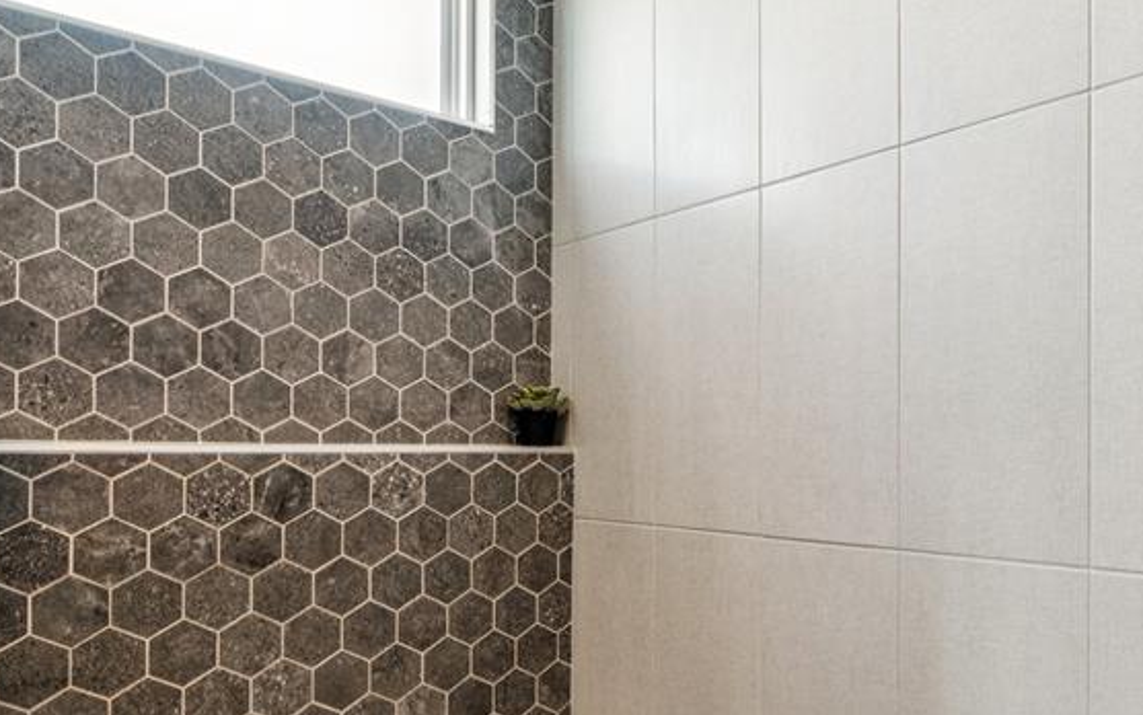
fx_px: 935
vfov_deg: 41.6
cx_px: 763
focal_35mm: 30
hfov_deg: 61.3
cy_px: 450
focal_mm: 16
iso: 100
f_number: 13
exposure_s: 1.6
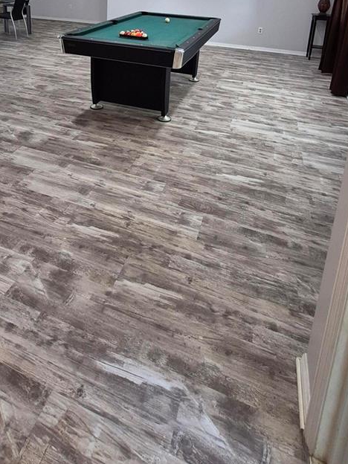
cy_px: 50
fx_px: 335
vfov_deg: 59.5
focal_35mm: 25
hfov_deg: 54.3
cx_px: 132
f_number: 2.2
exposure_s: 1/60
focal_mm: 1.74
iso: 160
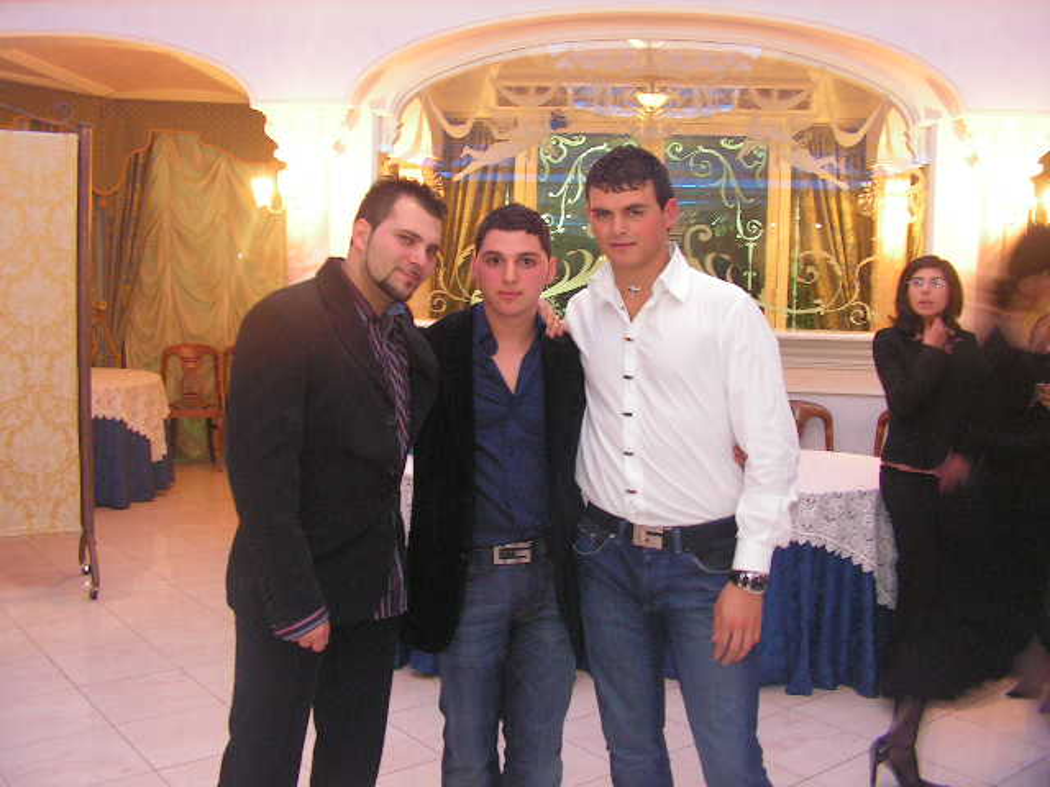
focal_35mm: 36
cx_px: 525
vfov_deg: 39.7
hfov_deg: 51.4
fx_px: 1092
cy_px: 394
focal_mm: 6
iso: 200
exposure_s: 1/8
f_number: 3.2
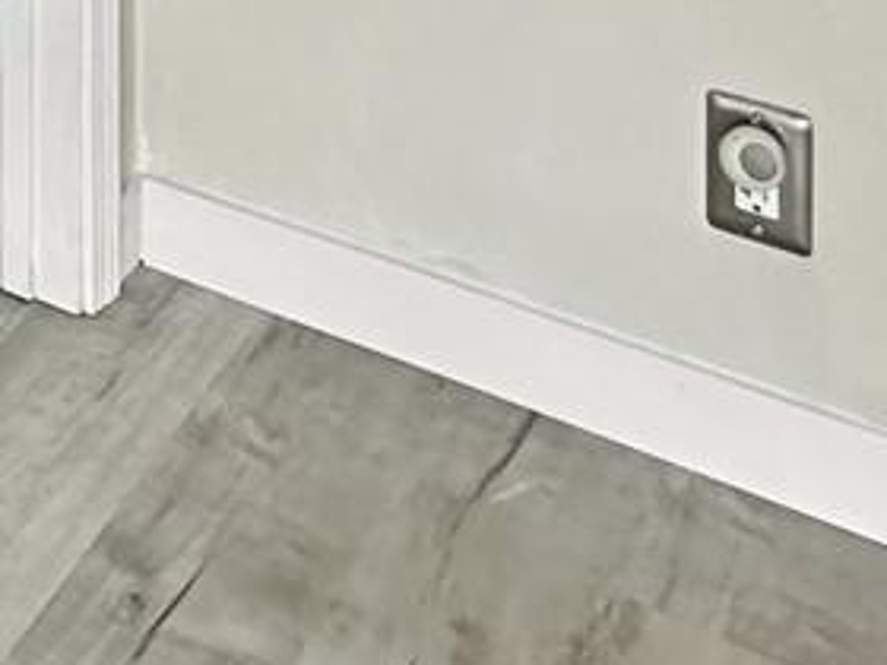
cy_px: -814
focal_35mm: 80
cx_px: -558
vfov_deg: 14.2
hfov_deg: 20.0
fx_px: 2050
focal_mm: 2.22
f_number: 2.2
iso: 2500
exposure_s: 1/15
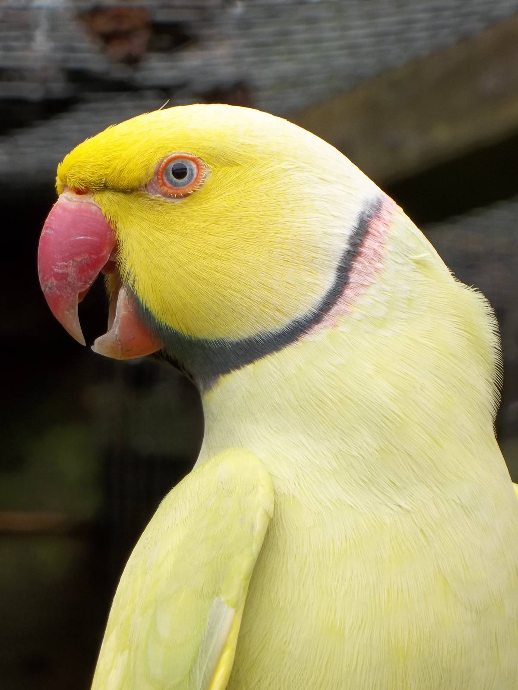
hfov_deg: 9.0
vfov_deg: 12.0
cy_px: 345
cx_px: 259
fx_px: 3292
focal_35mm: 165
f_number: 5.9
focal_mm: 29.5
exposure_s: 1/100
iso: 80
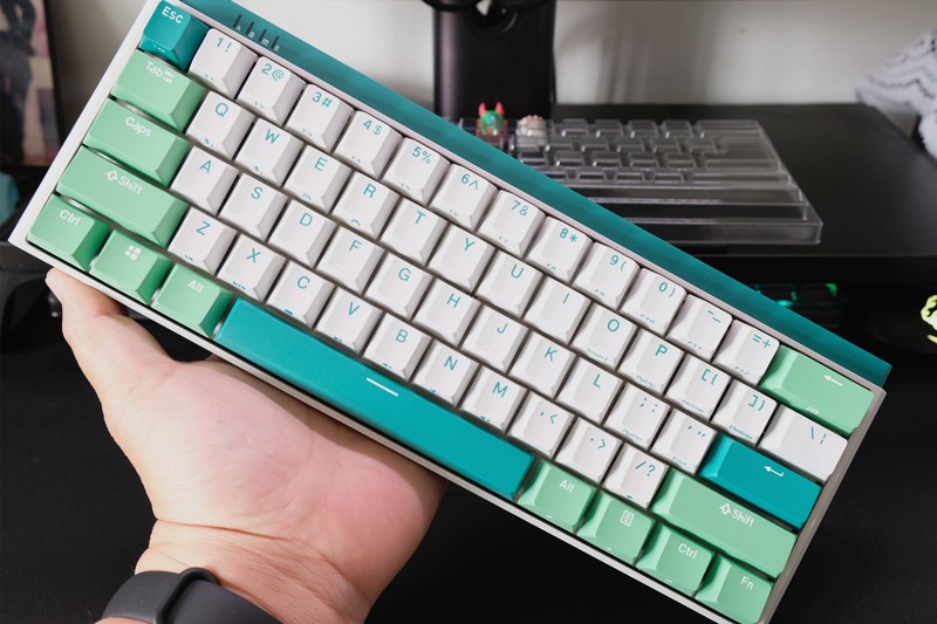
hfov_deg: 60.3
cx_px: 468
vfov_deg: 42.3
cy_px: 312
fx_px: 807
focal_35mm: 31
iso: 1250
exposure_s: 1/15
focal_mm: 20.5
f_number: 6.4
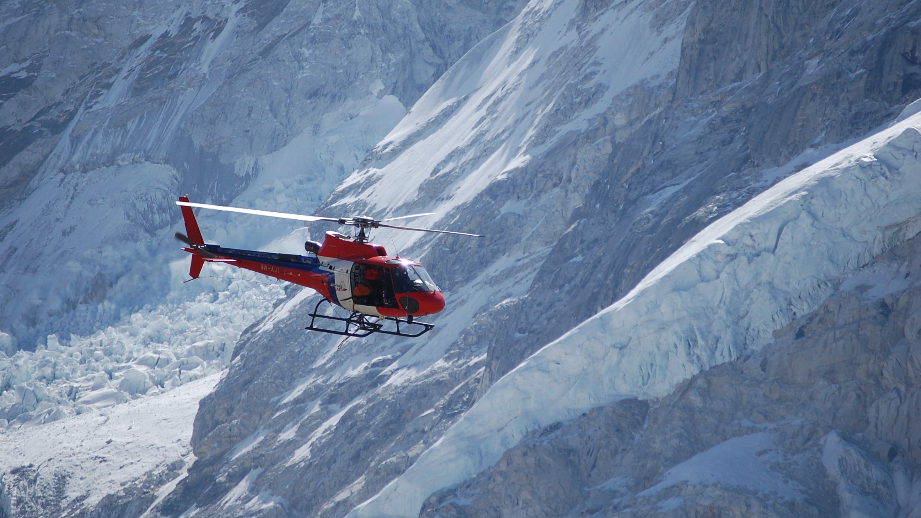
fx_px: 7693
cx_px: 459
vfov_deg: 3.9
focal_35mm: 315
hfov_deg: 6.9
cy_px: 263
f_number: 5.6
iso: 400
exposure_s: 1/2000
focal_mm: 200
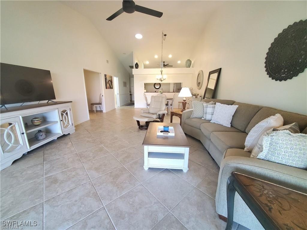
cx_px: 154
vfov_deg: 89.9
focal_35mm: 13
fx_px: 115
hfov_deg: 106.2
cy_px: 115
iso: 400
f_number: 2.2
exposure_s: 1/60.2
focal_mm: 1.8
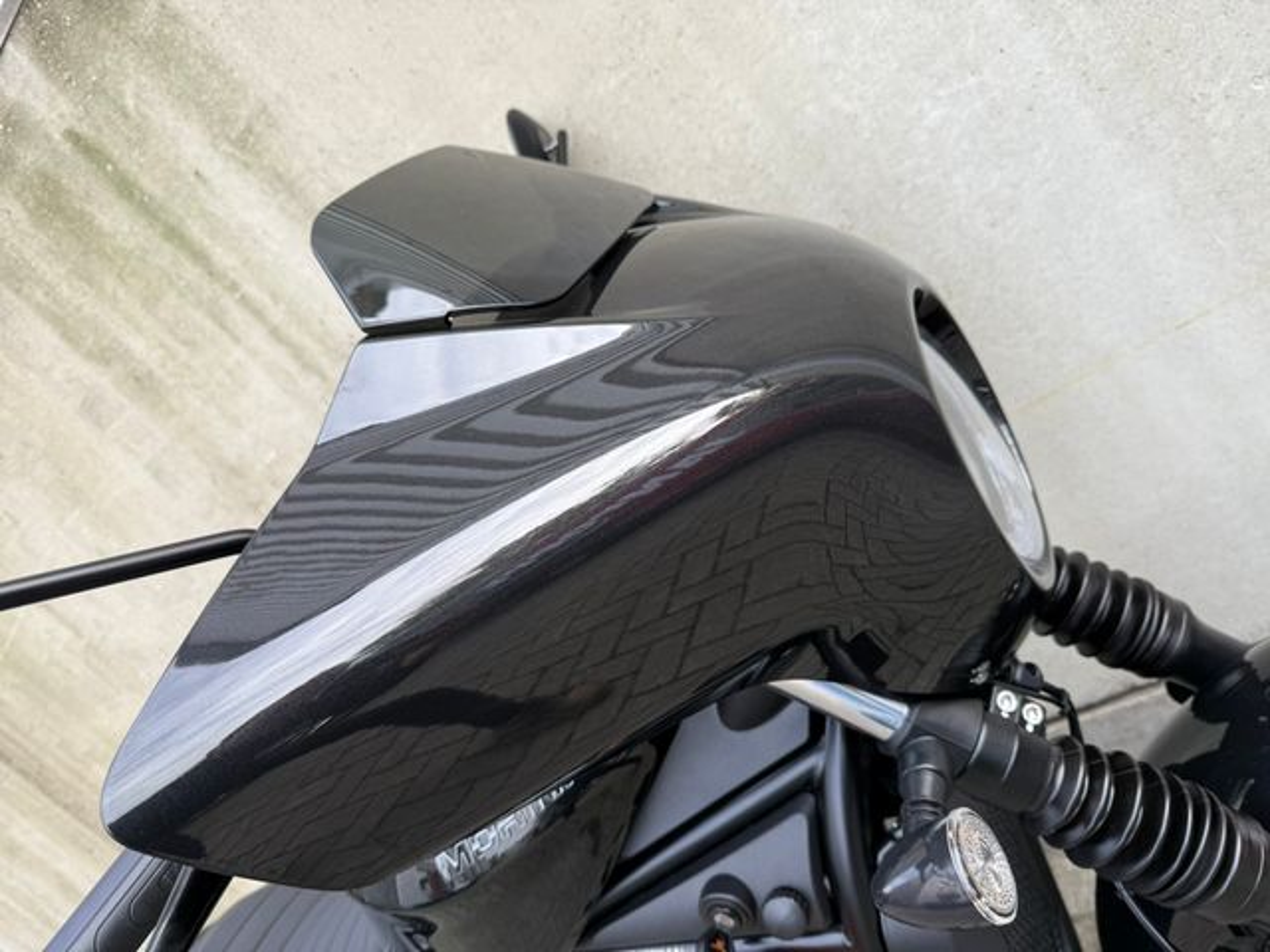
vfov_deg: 56.8
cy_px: 476
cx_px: 635
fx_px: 881
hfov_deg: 71.6
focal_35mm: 24
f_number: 1.78
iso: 64
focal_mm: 6.76
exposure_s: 1/281
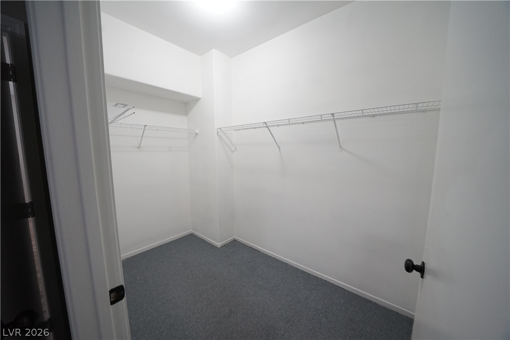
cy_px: 170
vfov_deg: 90.0
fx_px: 170
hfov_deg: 112.6
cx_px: 255
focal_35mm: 12
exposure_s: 1/25
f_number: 6.3
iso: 1600
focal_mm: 12
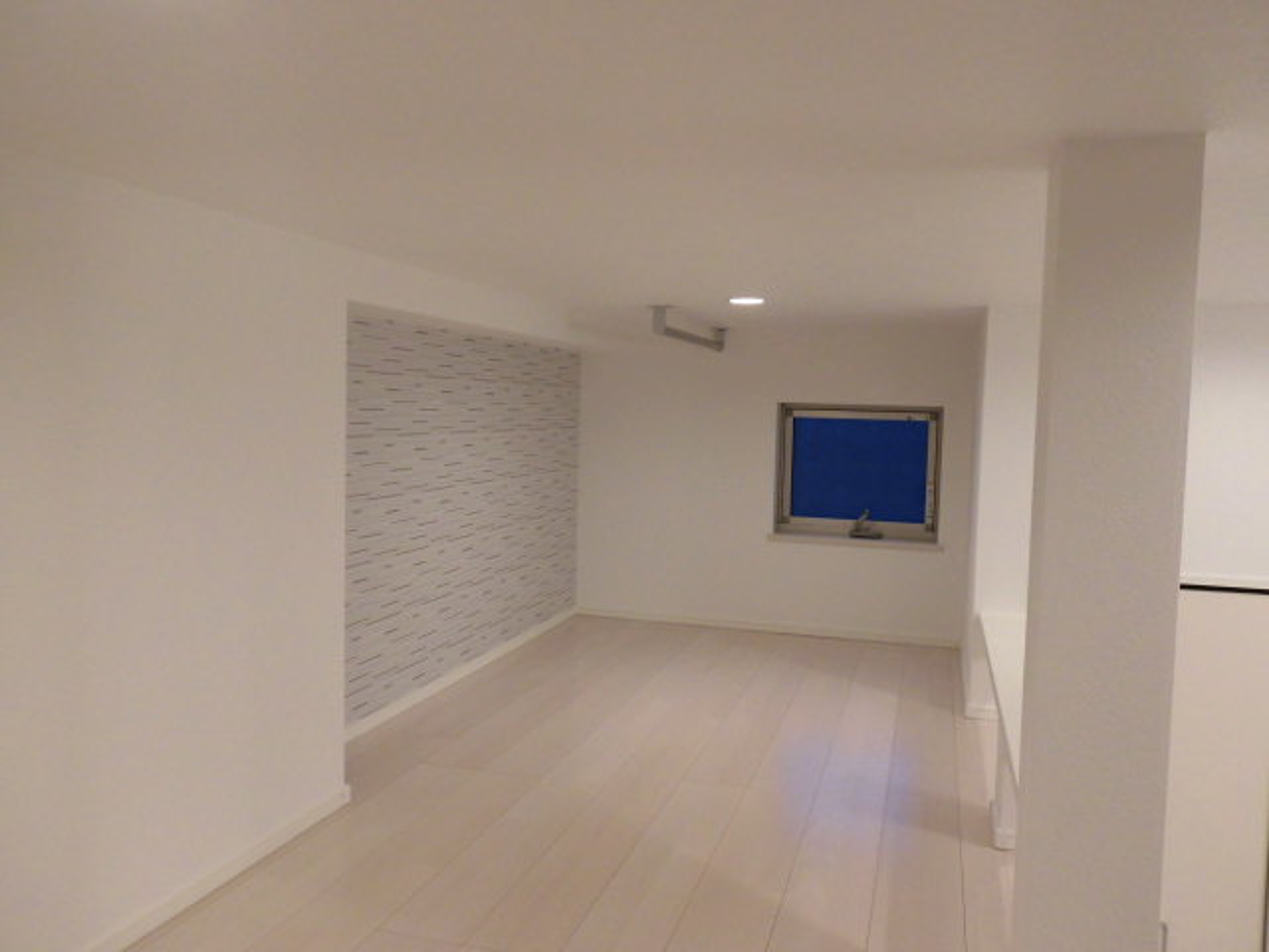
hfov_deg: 63.4
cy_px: 476
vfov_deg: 49.7
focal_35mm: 28
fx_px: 1026
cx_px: 634
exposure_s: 1/50
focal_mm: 4.98
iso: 200
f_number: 3.3
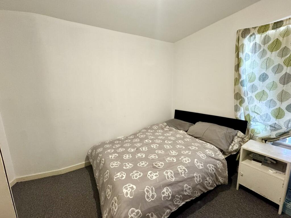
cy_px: 109
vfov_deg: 85.6
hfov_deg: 102.1
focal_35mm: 14
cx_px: 146
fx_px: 118
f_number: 2.2
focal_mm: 2.22
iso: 500
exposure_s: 1/48
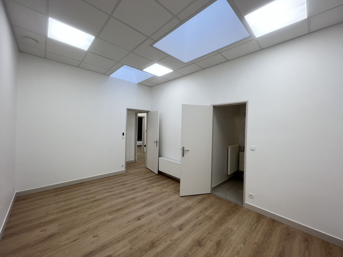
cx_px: 172
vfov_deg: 89.9
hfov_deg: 106.2
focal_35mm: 13
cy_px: 128
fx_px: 129
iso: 40
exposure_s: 1/100
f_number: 1.8
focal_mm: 1.57
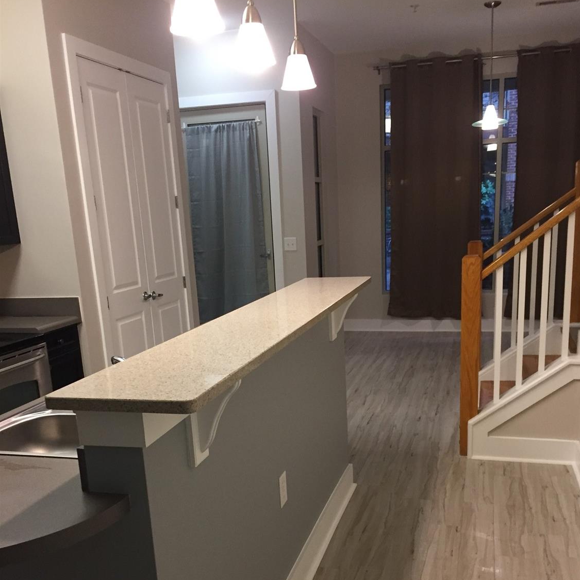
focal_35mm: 35
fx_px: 663
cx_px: 296
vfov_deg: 46.5
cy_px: 388
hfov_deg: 47.2
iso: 160
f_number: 2.2
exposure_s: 1/30
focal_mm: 4.15
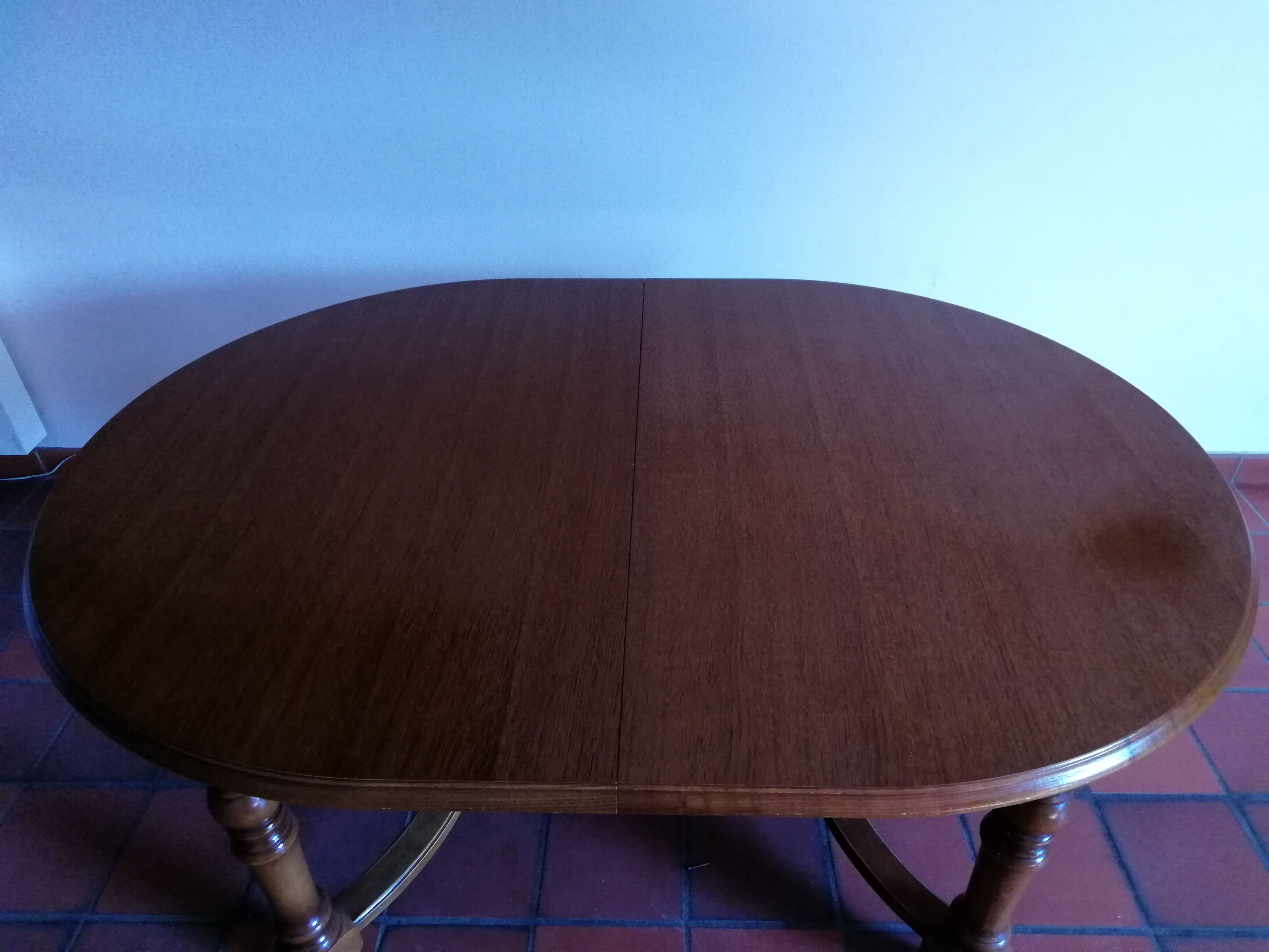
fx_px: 880
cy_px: 476
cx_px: 634
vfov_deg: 56.8
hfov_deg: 71.6
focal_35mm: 24
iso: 100
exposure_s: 1/50
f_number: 2.2
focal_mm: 2.38
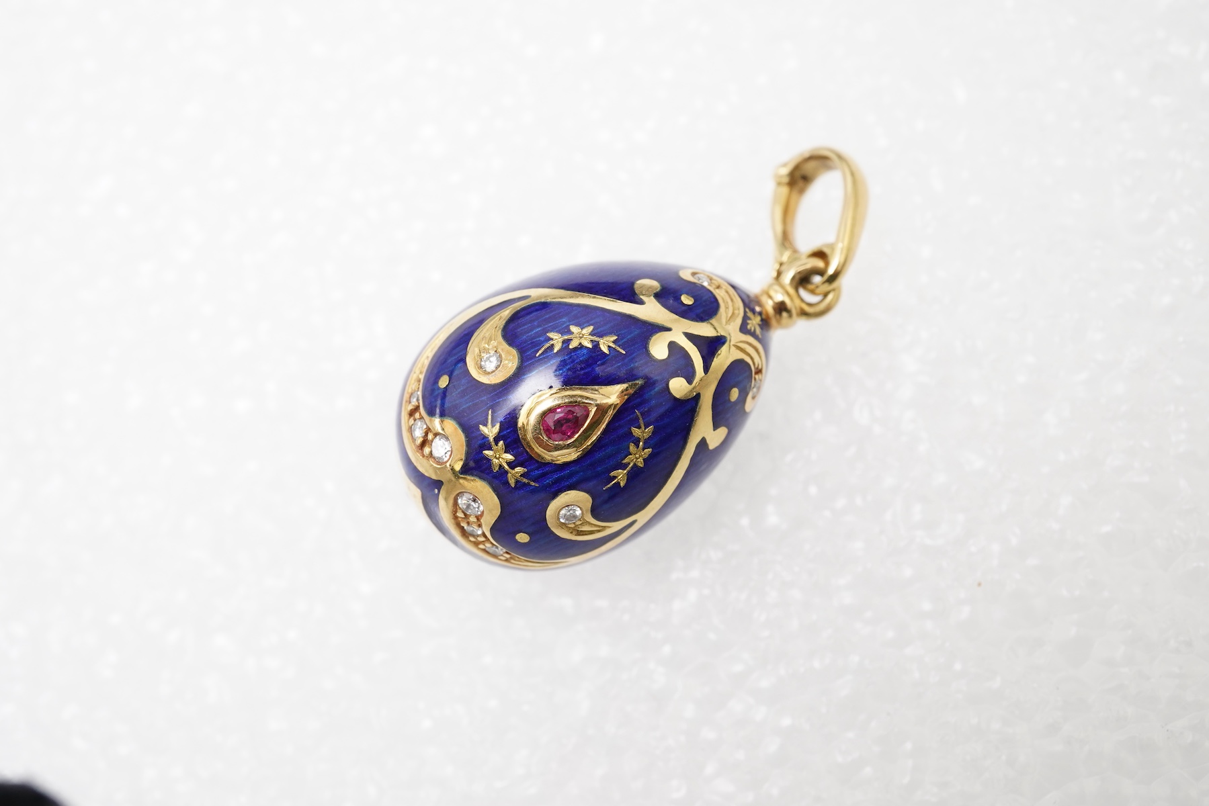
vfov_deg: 29.9
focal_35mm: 45
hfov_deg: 43.6
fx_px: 1511
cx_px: 604
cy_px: 403
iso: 500
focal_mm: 30
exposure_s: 1/125
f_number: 16
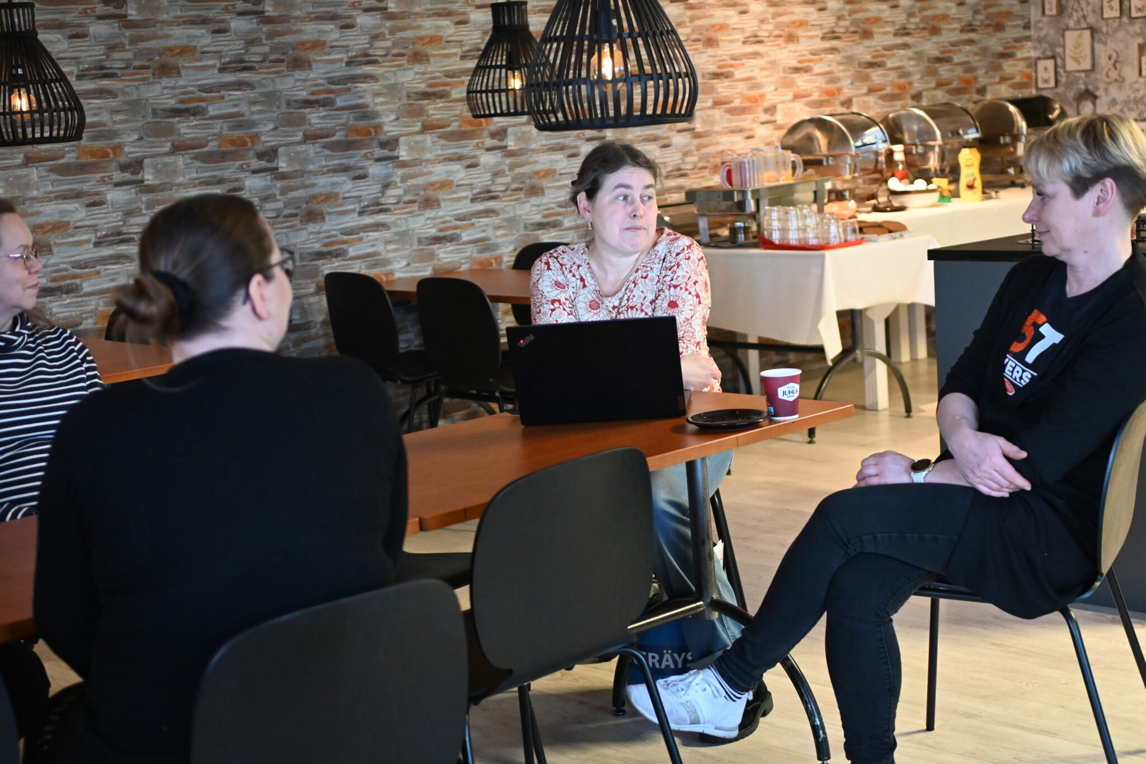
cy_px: 382
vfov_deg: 23.8
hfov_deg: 35.1
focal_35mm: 57
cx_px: 573
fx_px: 1814
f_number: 2.8
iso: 3200
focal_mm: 38
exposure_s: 1/100
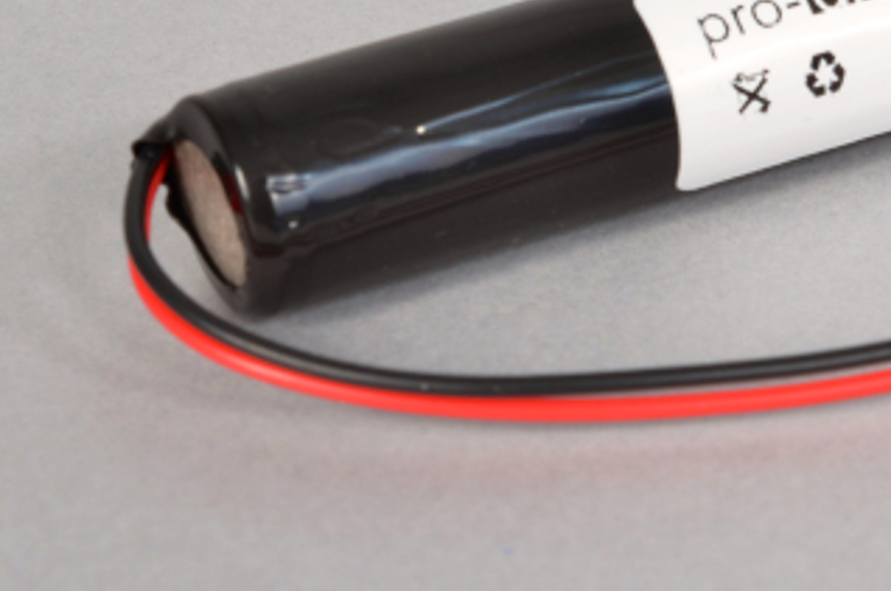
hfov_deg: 7.8
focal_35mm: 264
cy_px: -78
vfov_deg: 5.2
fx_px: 6524
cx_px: 1023
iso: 200
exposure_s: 1/160
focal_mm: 70
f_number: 11
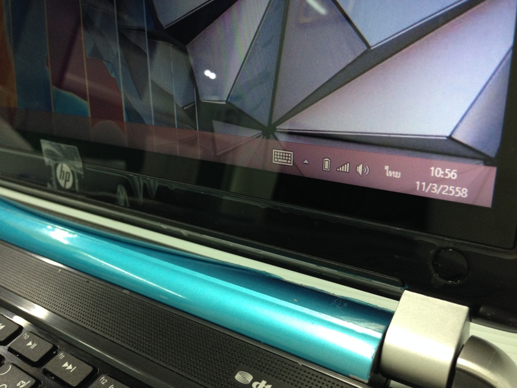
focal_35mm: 33
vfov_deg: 42.9
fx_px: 493
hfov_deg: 55.4
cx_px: 258
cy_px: 194
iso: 100
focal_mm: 4.12
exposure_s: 1/20
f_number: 2.4
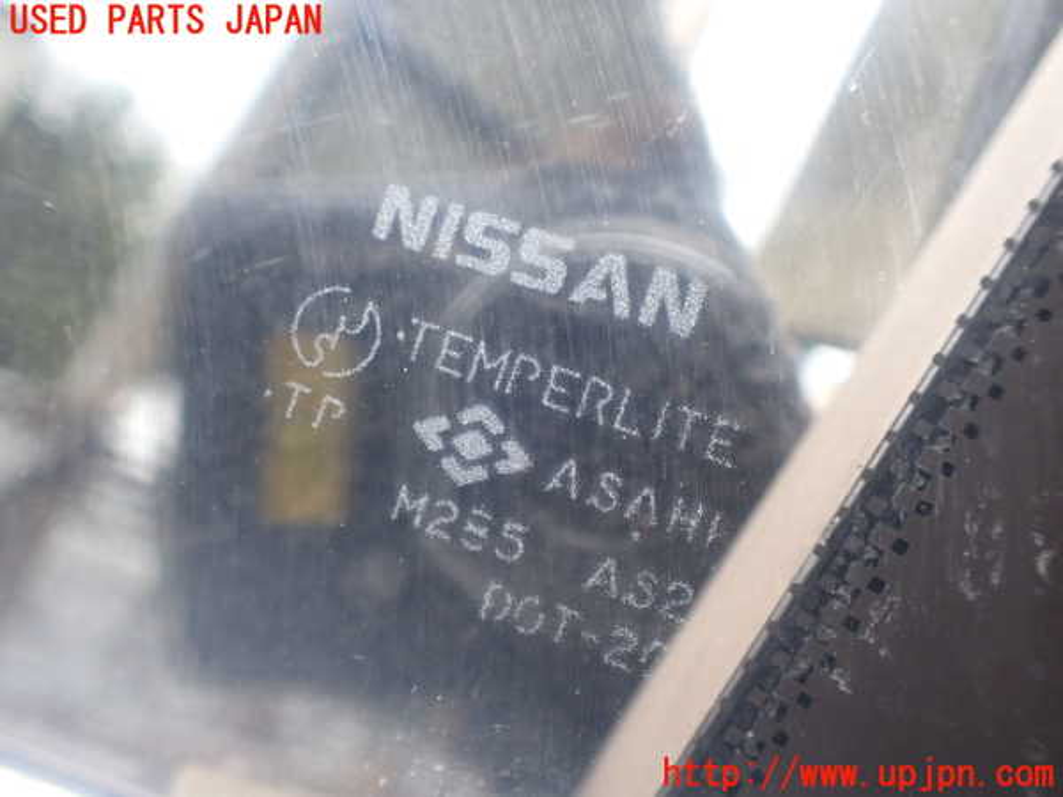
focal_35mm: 30
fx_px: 921
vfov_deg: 46.8
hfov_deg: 60.0
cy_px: 398
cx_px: 532
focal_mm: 5.4
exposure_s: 1/125
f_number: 2.3
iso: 320
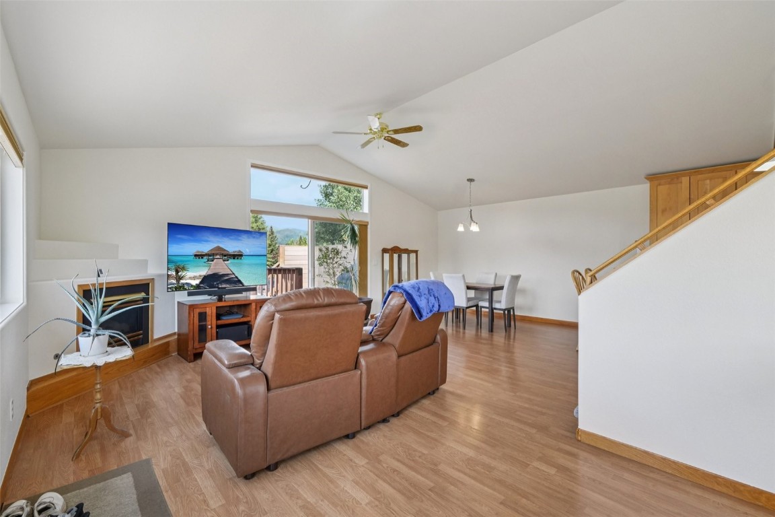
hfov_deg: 100.4
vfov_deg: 77.3
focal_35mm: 15
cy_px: 258
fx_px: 323
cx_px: 388
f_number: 8
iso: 800
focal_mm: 10
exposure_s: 1/20
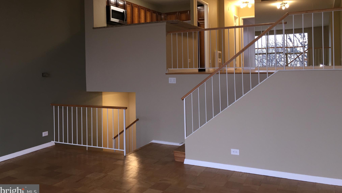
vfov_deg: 36.4
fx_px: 290
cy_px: 68
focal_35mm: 32
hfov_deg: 61.0
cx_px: 170
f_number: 2.2
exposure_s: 1/30
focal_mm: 4.15
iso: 64
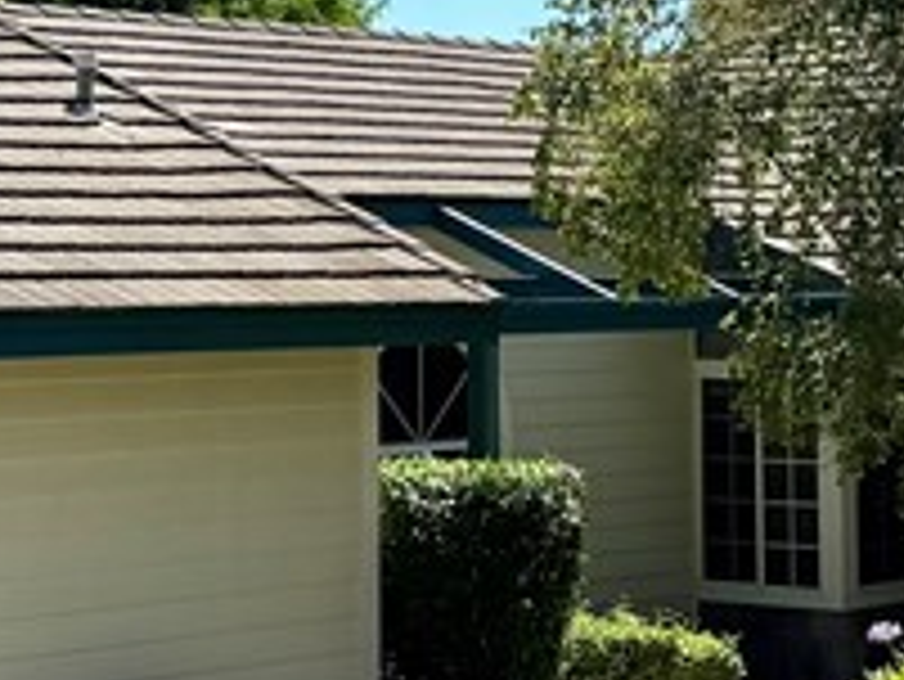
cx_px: 432
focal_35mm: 122
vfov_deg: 12.1
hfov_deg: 16.1
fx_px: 3188
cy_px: 207
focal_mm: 6.76
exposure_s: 1/3759
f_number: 1.78
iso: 80
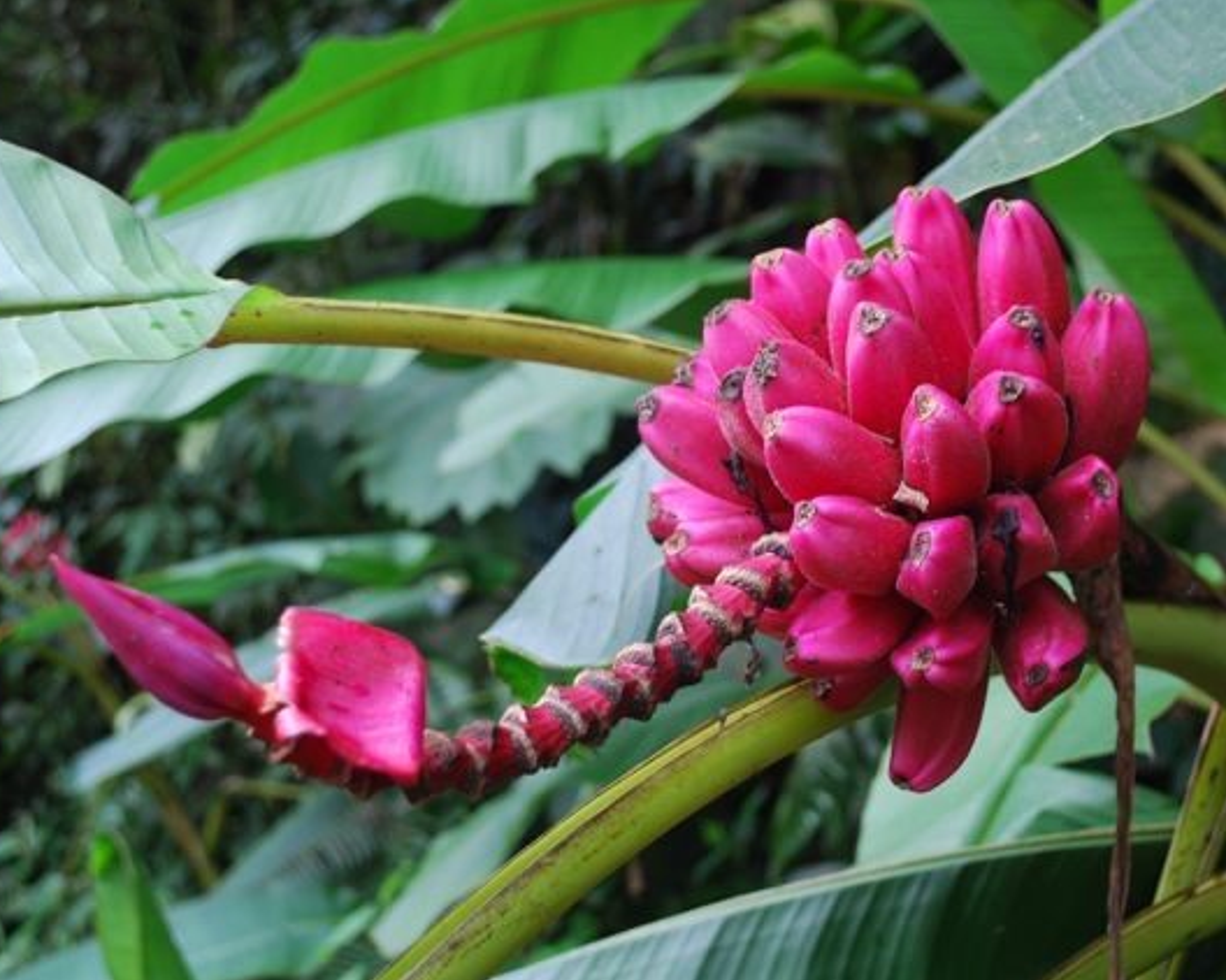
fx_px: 1798
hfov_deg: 37.7
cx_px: 597
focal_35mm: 50
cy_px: 492
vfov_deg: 30.5
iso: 220
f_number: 4.8
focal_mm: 29
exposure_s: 1/30
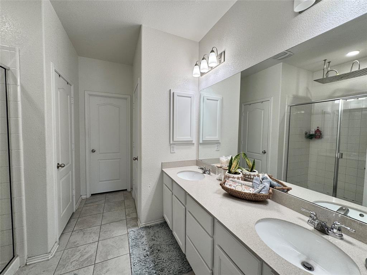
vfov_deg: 85.7
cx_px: 184
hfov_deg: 102.1
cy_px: 138
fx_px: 148
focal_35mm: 14
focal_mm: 2.22
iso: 80
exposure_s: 1/120
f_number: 2.2
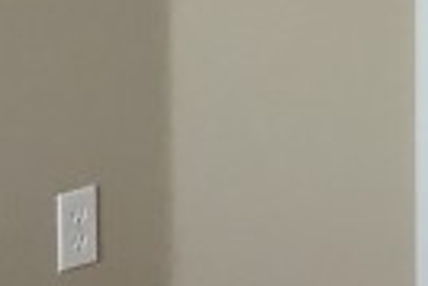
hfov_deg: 8.7
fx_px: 2761
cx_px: 563
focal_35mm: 232
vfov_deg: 5.8
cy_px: -219
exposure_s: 1/40
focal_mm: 4.15
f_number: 2.2
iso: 25
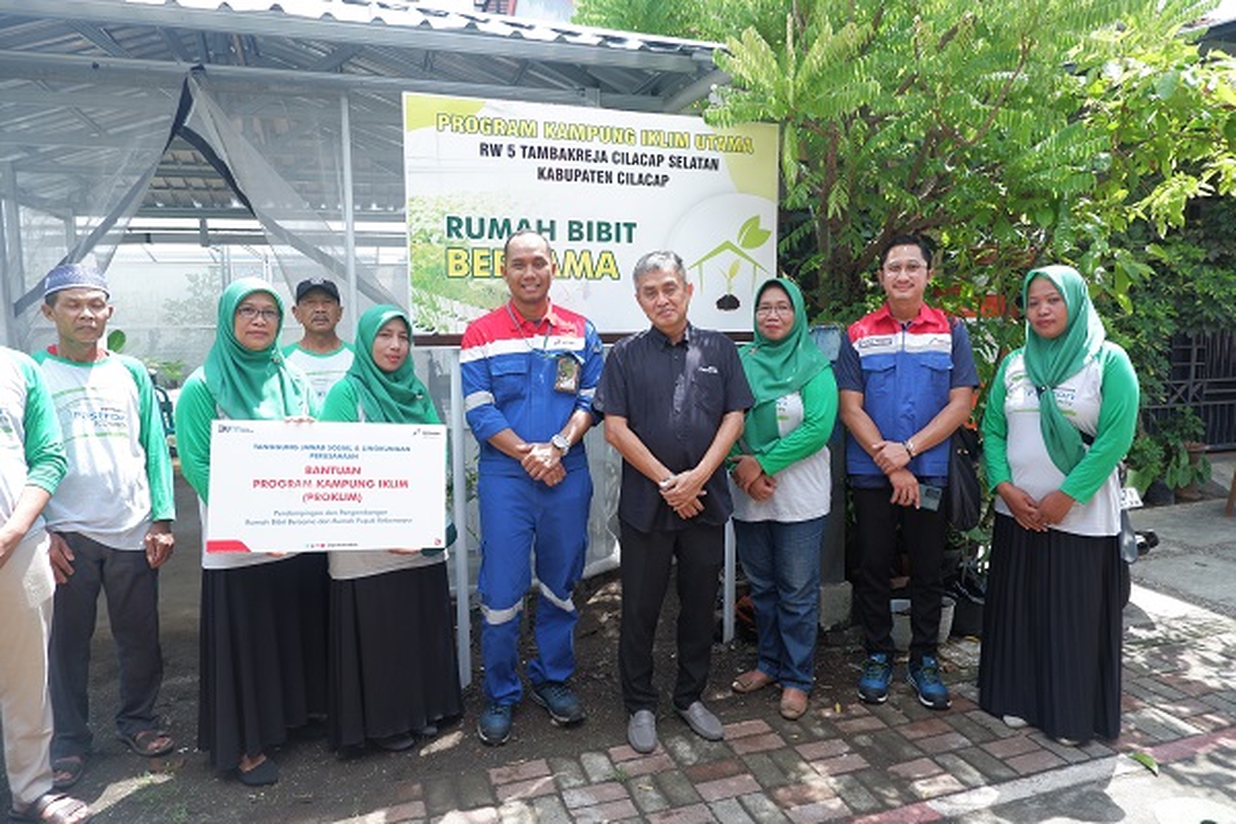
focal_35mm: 23
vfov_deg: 55.1
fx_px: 790
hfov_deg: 76.1
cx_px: 618
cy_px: 412
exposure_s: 1/250
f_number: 4.5
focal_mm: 15.6
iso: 250
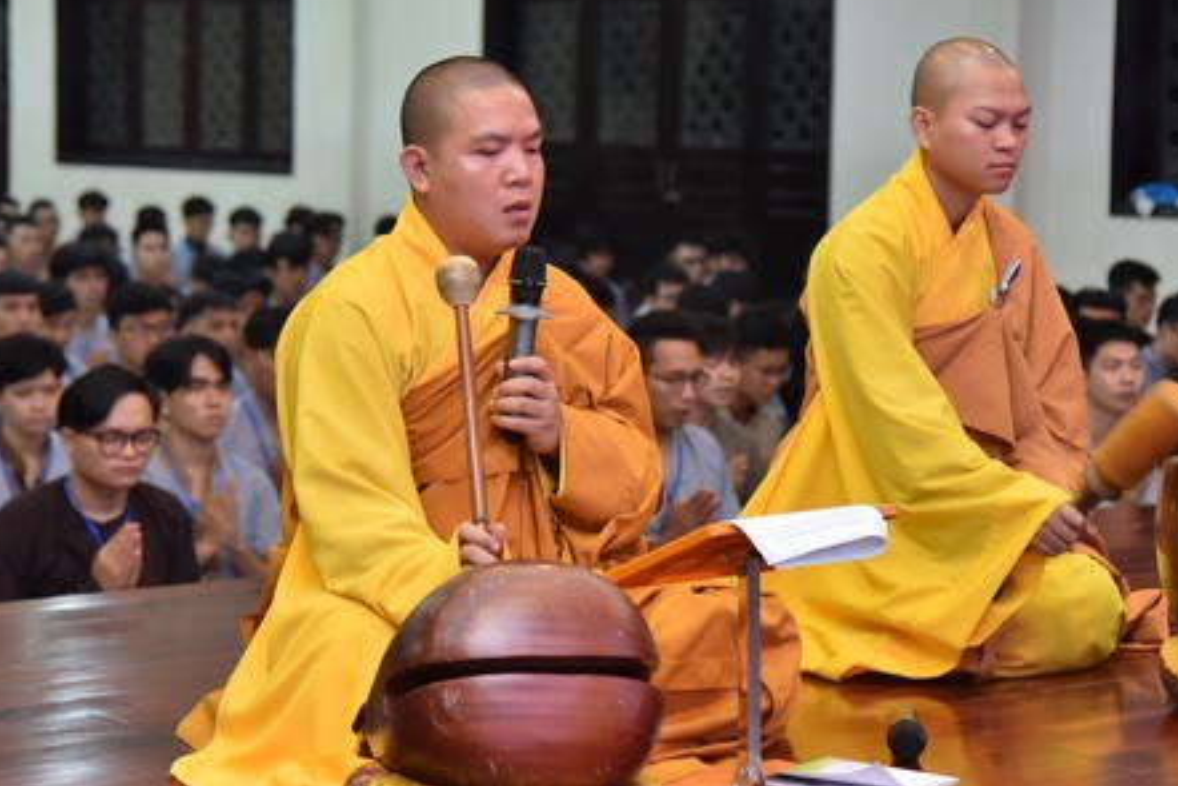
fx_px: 3371
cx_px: 696
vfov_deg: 13.3
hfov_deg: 19.8
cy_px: 301
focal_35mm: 103
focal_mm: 70
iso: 2000
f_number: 4
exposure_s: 1/125
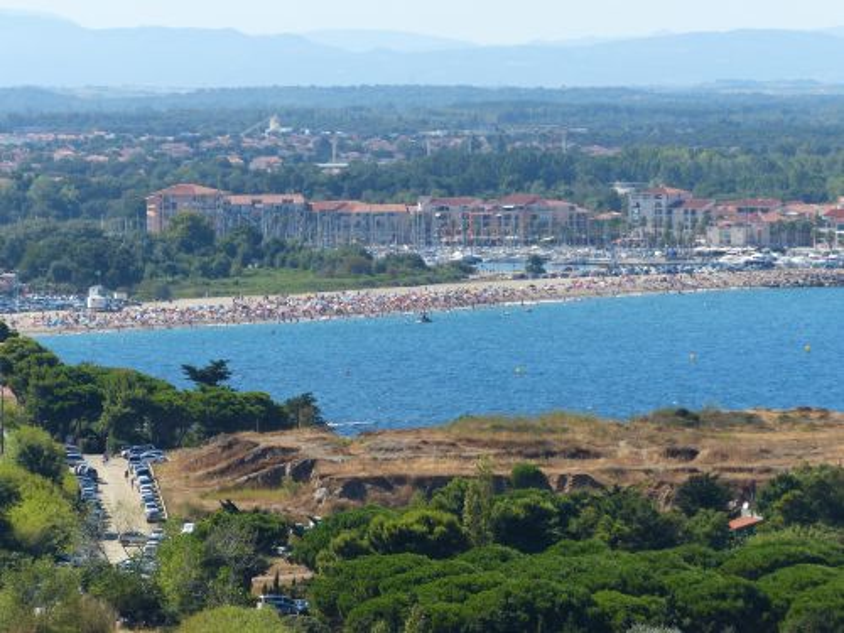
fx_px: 7071
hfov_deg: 6.8
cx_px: 422
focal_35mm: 290
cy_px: 316
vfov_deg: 5.1
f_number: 4
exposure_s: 1/800
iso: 100
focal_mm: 52.3
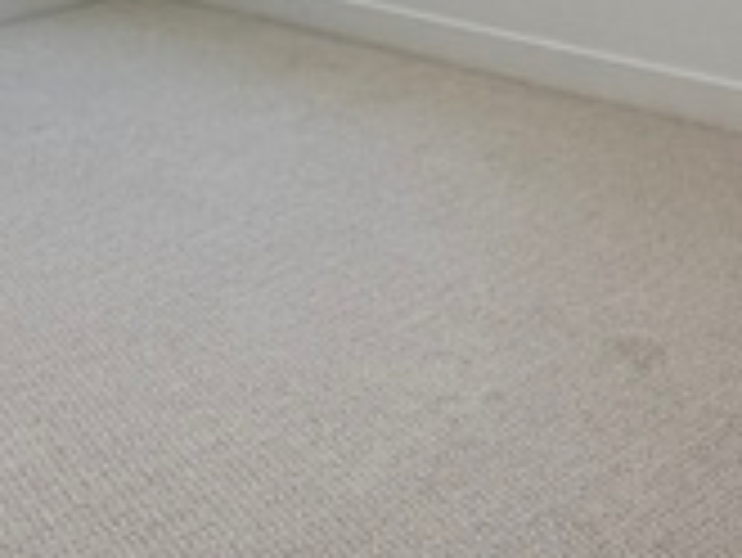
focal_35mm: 87
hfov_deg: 22.4
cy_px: -234
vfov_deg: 15.8
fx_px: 1866
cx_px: 238
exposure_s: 1/120
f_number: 2.2
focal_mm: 2.22
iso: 100
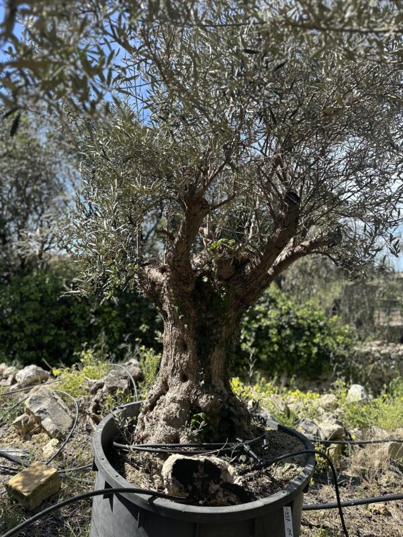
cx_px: 202
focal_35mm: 24
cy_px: 268
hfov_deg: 56.8
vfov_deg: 71.6
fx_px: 373
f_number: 1.78
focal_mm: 6.86
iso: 80
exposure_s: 1/1692
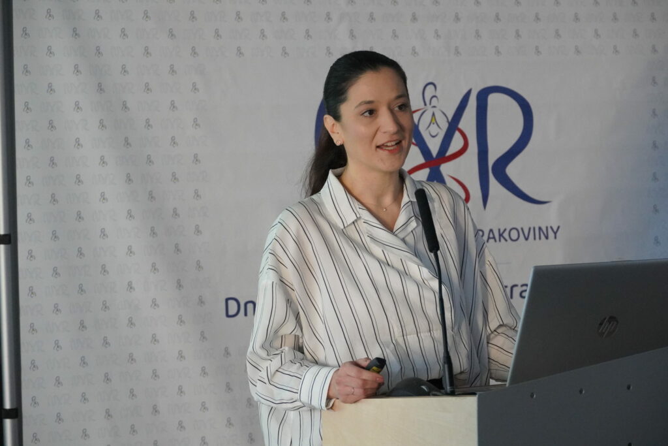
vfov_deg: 12.3
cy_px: 223
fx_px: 2060
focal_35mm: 111
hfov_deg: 18.4
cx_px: 334
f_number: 5.6
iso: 6400
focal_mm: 74
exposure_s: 1/160
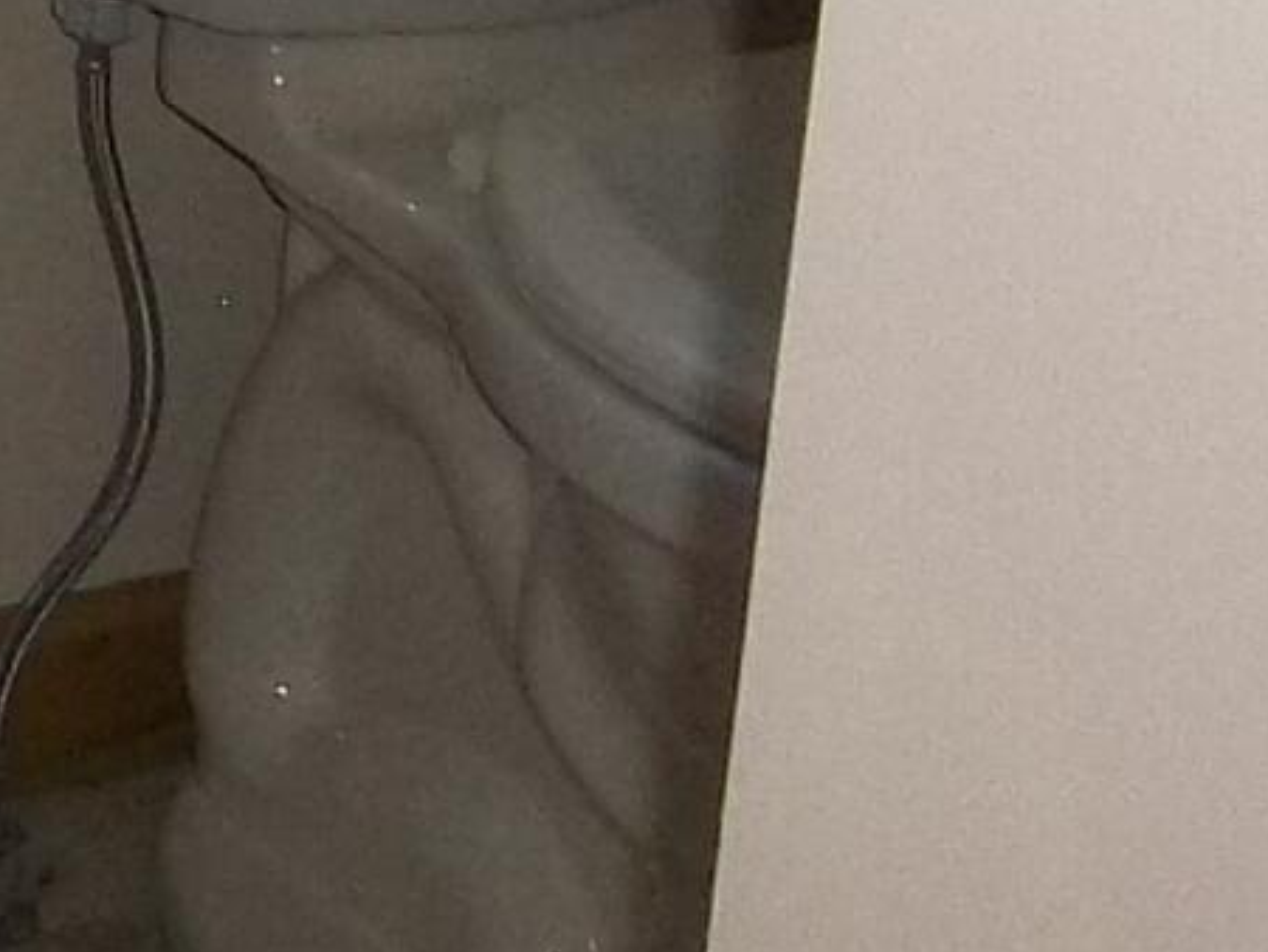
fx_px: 6597
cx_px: -1367
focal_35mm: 180
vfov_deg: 7.8
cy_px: -1189
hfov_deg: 10.1
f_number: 3.5
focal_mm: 4.9
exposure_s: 1/30
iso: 160
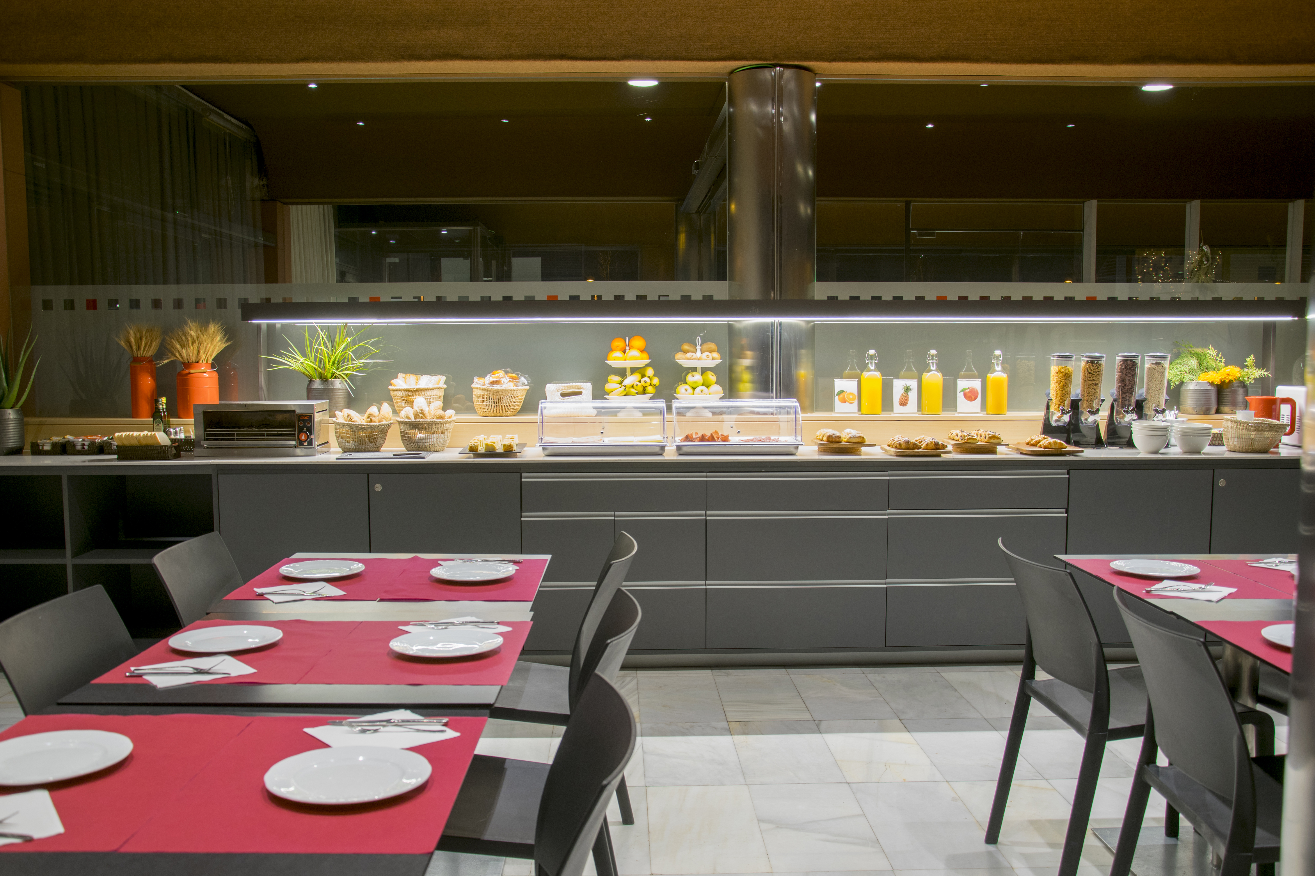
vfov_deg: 41.7
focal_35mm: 32
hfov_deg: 59.5
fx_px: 1151
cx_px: 658
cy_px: 438
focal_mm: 21
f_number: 5.6
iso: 100
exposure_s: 1/5
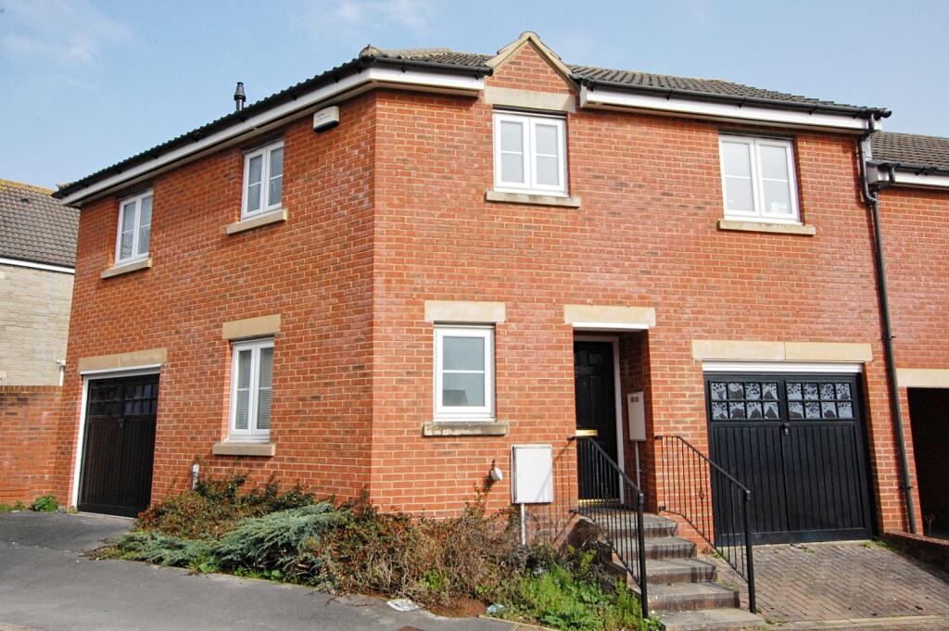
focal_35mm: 24
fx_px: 632
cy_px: 316
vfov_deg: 53.1
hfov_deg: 73.8
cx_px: 474
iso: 800
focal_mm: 16
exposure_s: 1/640
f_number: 13
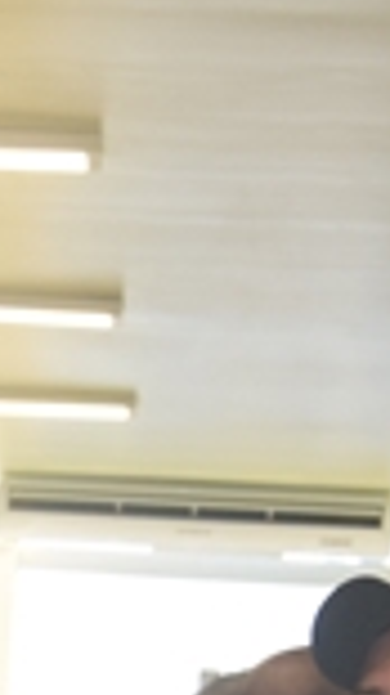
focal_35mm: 240
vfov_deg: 8.8
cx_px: -249
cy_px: 1036
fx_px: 4419
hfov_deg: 5.0
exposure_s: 1/125
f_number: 5.6
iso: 720
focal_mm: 32
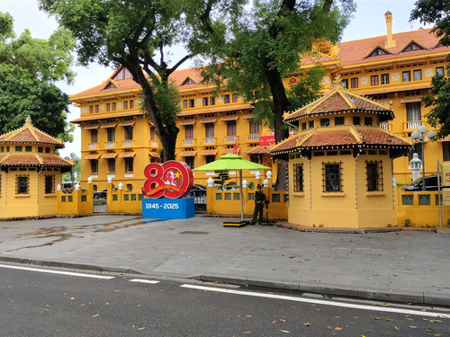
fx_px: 377
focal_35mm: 29
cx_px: 225
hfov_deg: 61.7
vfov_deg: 48.2
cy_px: 168
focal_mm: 4.22
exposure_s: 1/799
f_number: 1.8
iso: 50
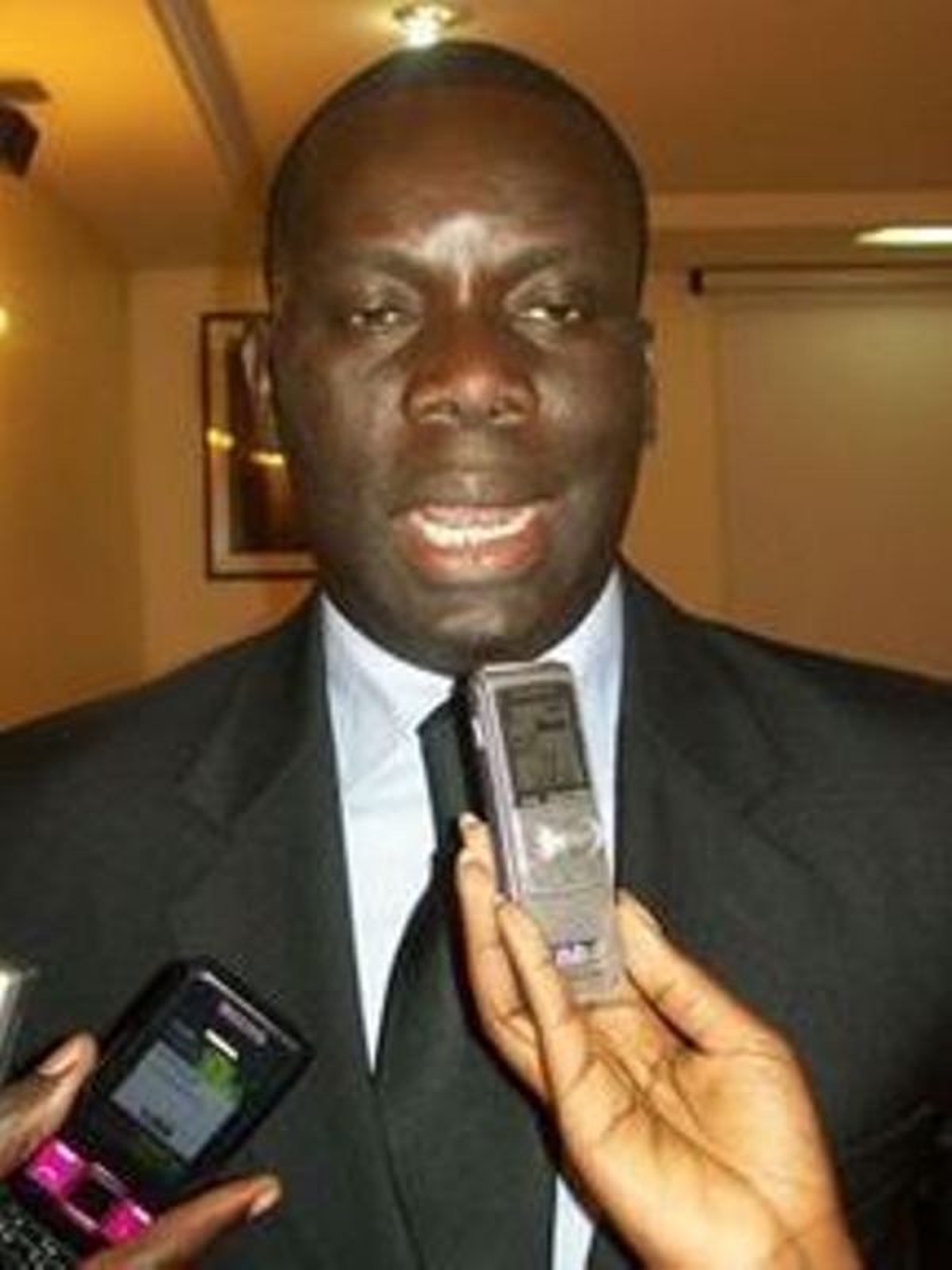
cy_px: 635
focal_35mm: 45
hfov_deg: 32.2
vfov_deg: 42.1
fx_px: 1650
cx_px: 476
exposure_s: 1/80
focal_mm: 7.6
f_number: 3
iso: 160
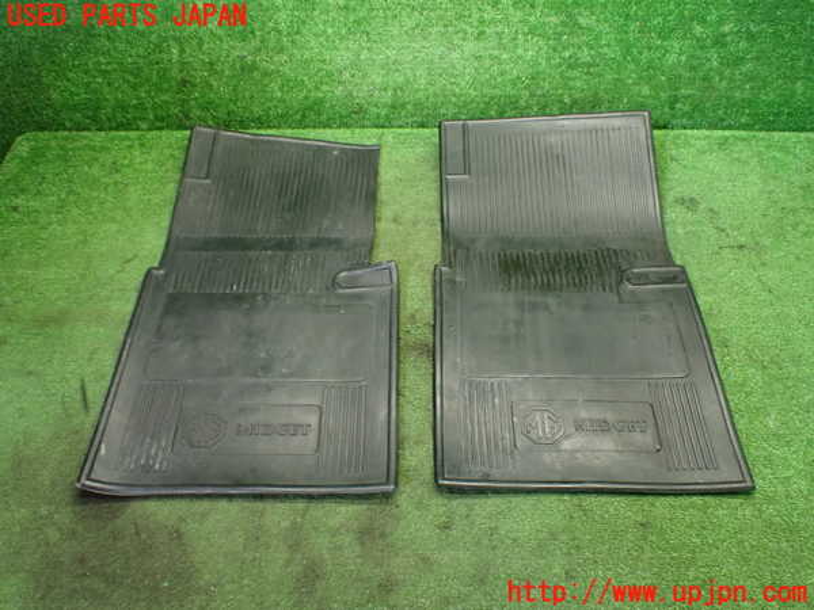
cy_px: 305
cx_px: 407
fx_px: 705
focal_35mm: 30
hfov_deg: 60.0
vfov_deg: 46.8
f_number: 2.3
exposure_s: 1/80
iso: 800
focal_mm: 5.4
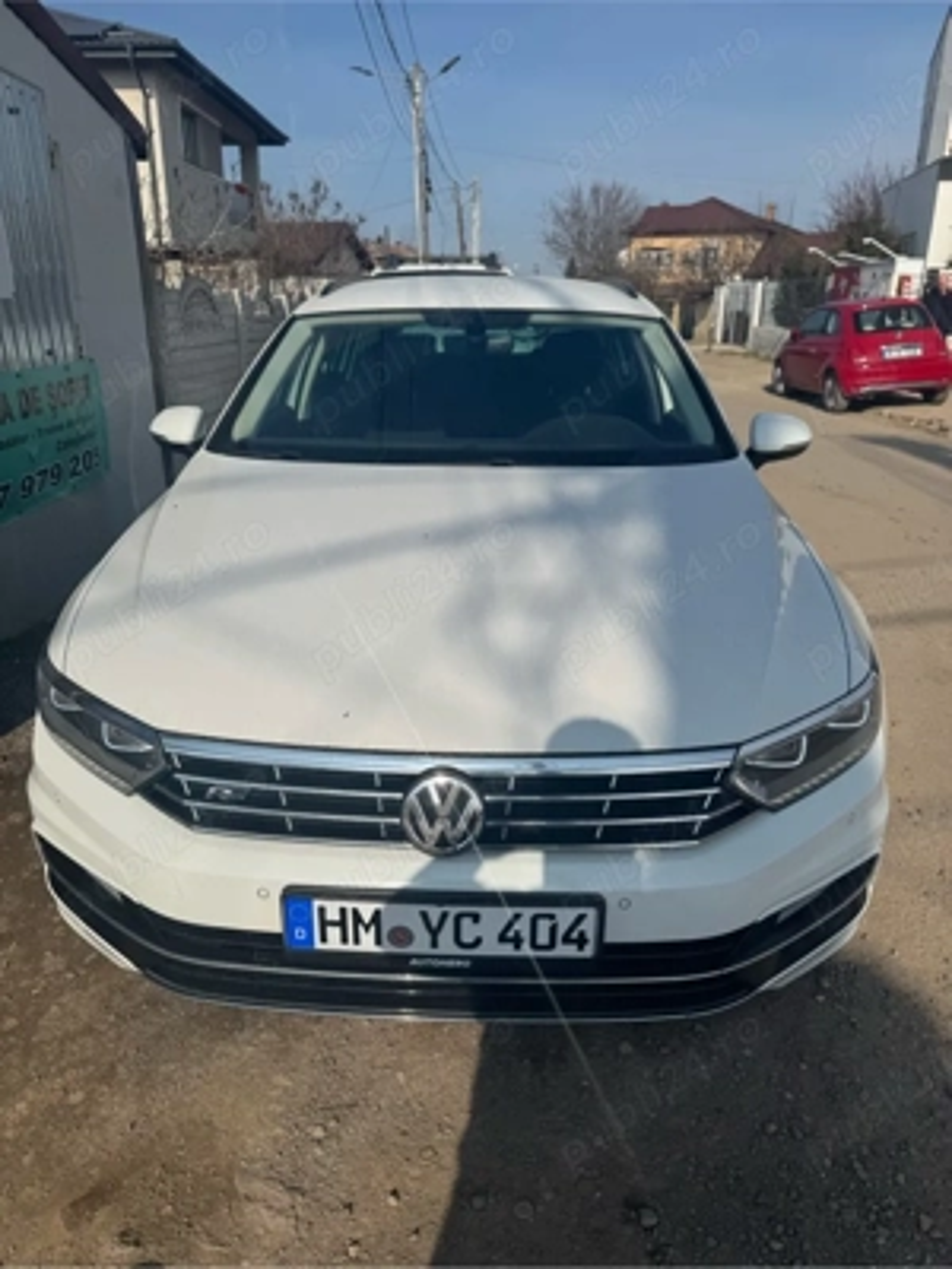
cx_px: 476
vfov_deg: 71.6
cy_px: 634
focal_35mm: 24
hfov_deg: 56.8
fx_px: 880
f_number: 1.78
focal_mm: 6.76
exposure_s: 1/10417
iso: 80
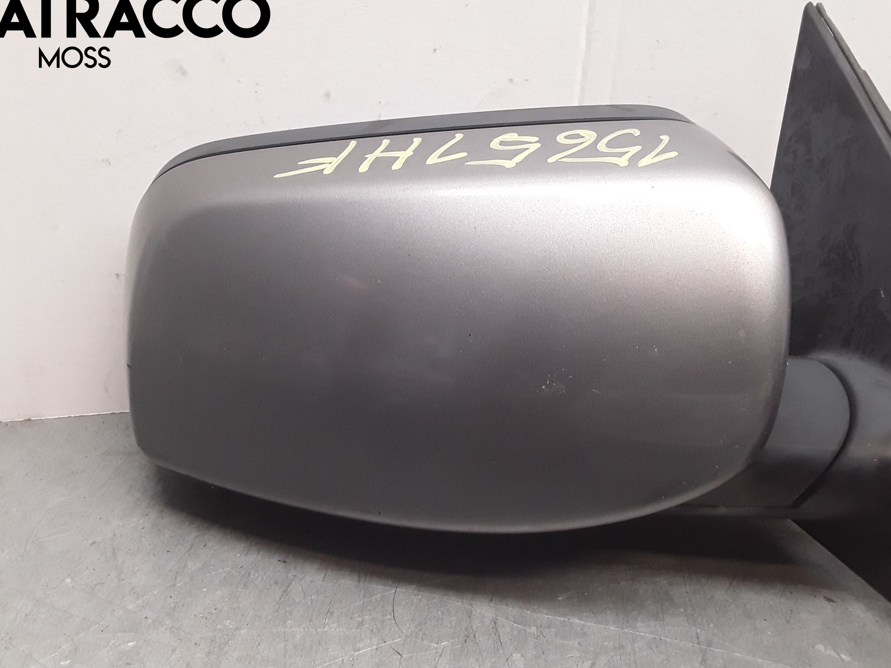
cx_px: 455
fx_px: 746
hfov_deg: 61.7
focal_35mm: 29
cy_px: 335
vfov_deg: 48.2
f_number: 1.9
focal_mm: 2.91
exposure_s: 1/100
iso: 100
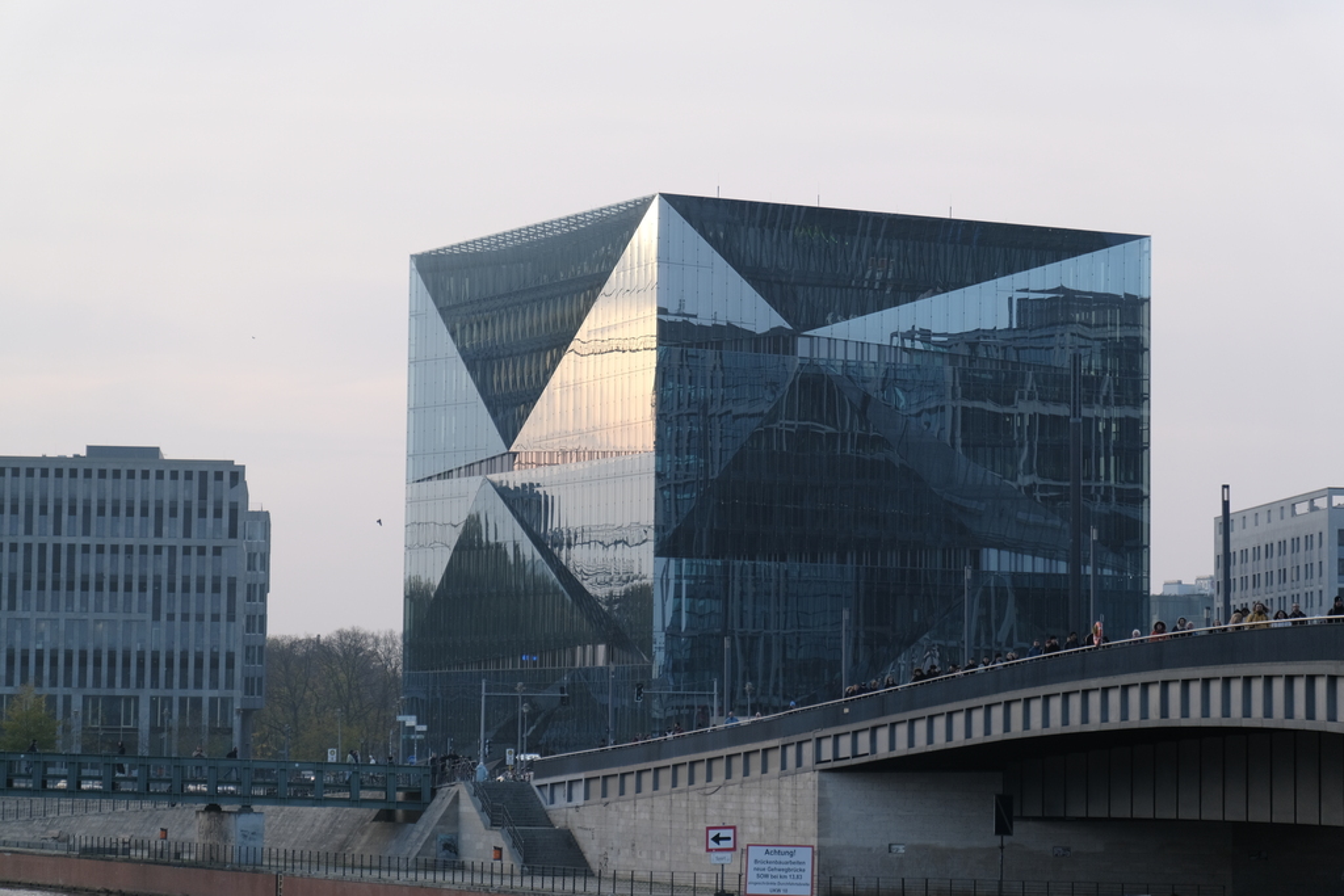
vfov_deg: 13.0
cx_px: 672
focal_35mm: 105
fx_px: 3920
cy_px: 448
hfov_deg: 19.5
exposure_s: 1/950
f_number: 2.8
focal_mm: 70
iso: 320
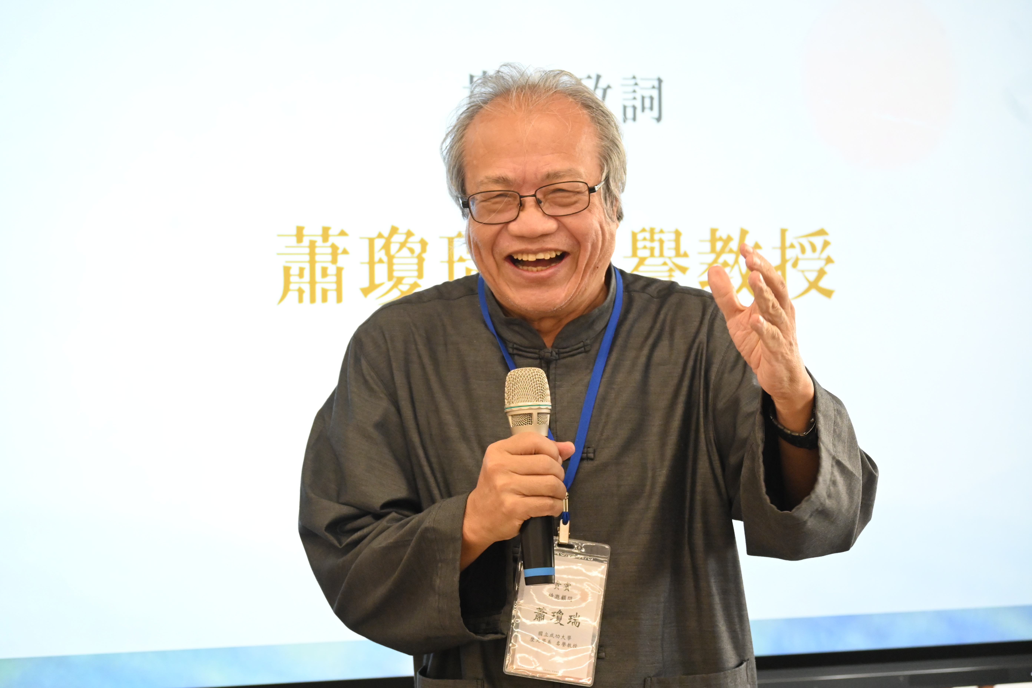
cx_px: 516
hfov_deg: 15.7
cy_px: 344
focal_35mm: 130
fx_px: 3741
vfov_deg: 10.5
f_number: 5
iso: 3200
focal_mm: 87
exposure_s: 1/160
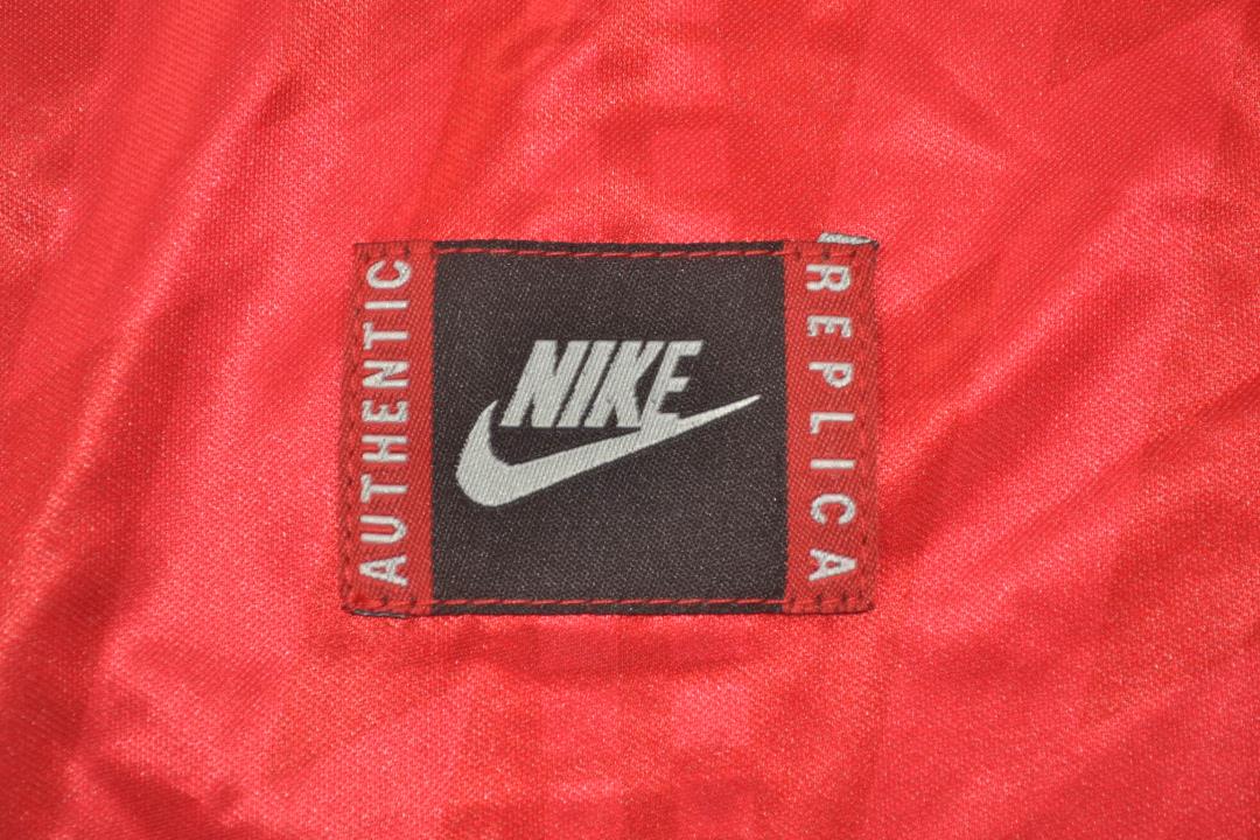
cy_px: 420
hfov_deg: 24.6
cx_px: 630
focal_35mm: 82
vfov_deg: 16.6
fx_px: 2887
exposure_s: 1/60
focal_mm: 55
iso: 200
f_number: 5.6
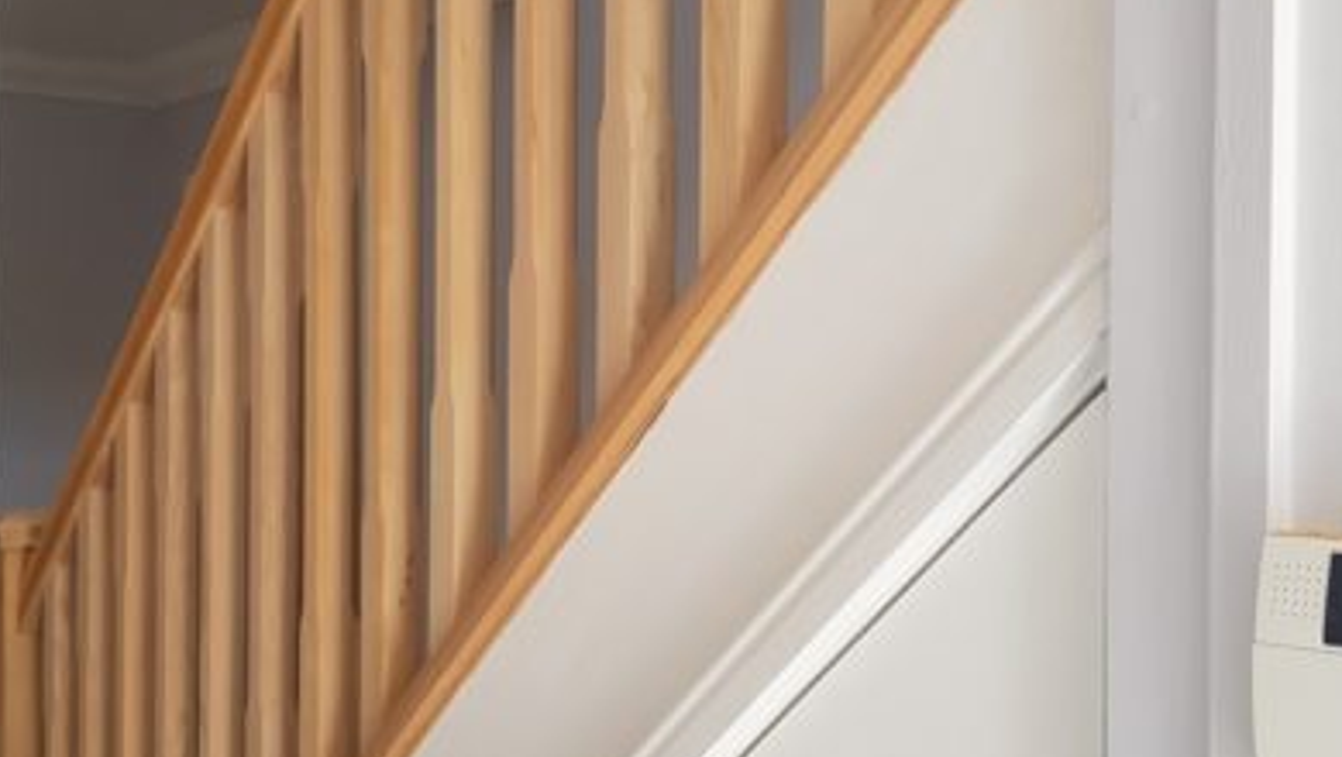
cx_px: 616
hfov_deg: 53.9
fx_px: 1318
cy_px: 227
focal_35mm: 37
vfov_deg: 31.7
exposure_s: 1/125
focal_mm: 4.2
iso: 40
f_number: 1.7
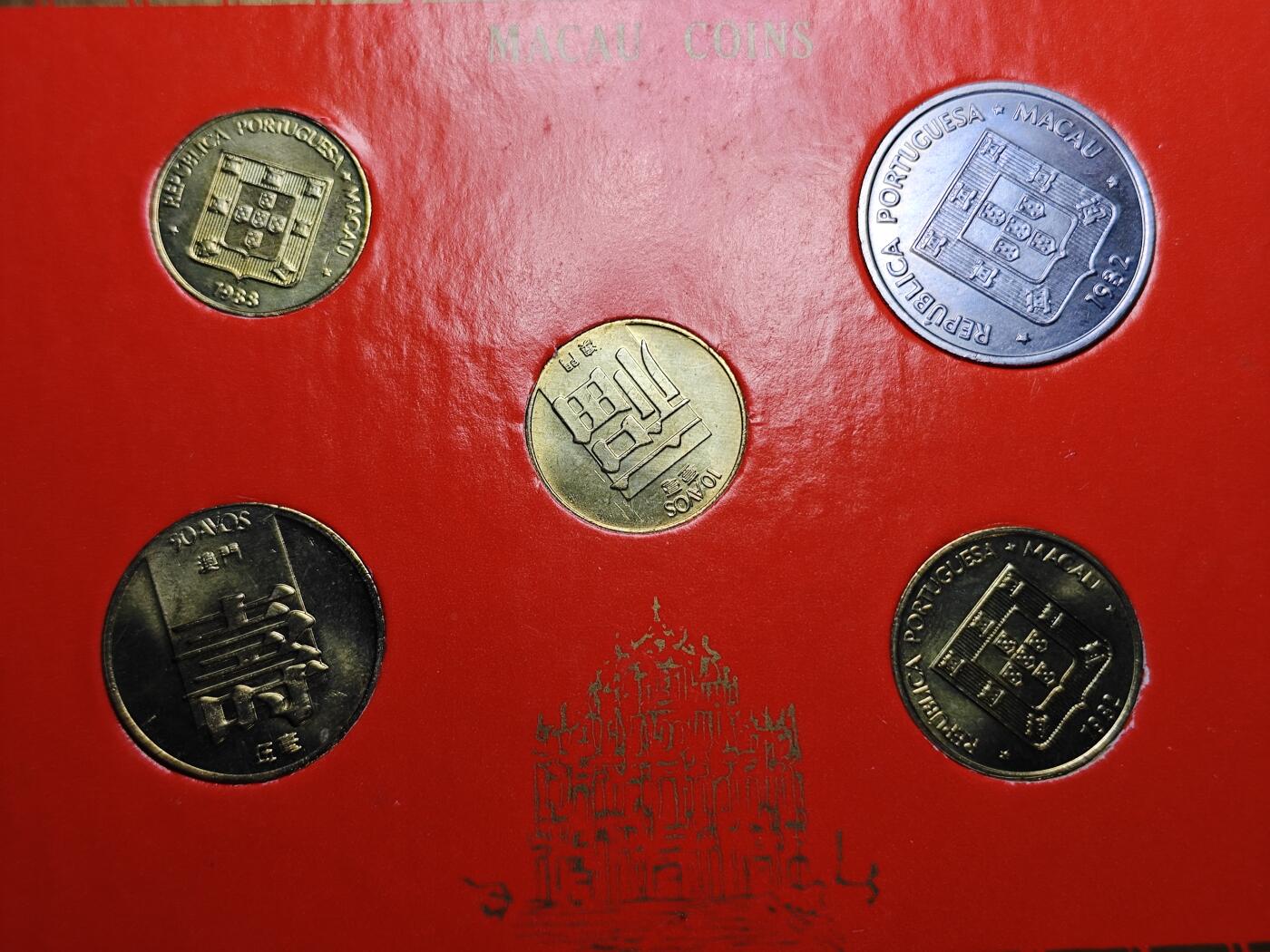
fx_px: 1798
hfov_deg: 38.9
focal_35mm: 49
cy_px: 476
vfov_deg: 29.7
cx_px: 635
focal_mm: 5.84
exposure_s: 1/176
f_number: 1.6
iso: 50
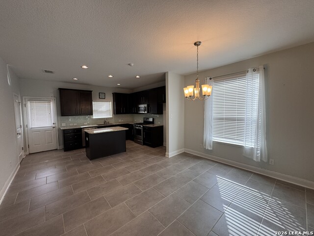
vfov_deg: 85.7
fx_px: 127
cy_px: 118
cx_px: 157
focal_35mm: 14
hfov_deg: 102.1
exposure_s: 1/120
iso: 125
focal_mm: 2.22
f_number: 2.2
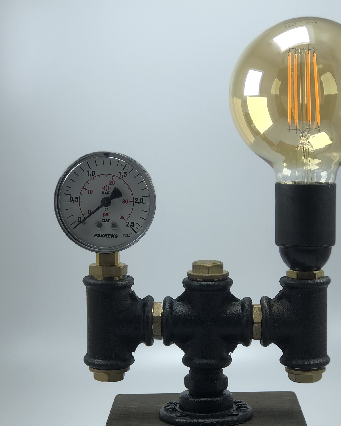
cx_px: 212
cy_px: 266
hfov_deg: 18.9
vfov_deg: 23.5
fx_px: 1022
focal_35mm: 81
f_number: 2.8
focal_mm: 6.6
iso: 20
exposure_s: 1/114
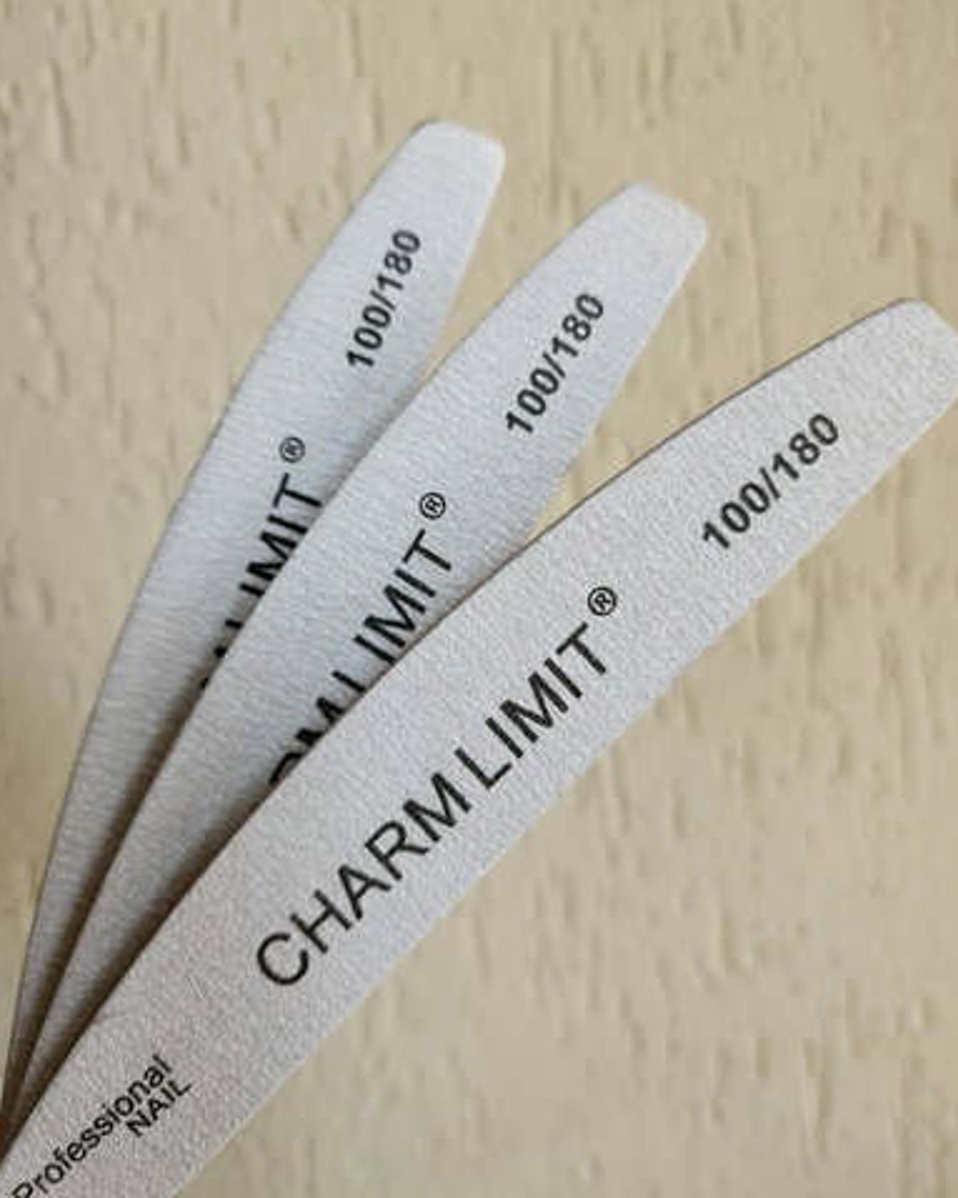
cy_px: 564
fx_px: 886
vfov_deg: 68.1
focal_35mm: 25
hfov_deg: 56.8
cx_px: 485
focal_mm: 6.4
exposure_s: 1/100
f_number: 1.8
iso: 32
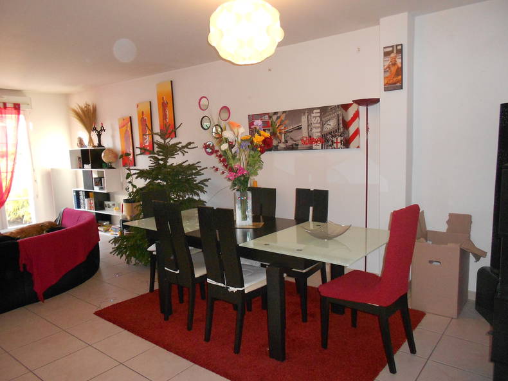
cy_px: 190
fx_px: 381
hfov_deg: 67.3
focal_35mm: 26
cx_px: 254
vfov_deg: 53.0
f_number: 3.2
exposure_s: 1/25
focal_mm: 4.6
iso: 400
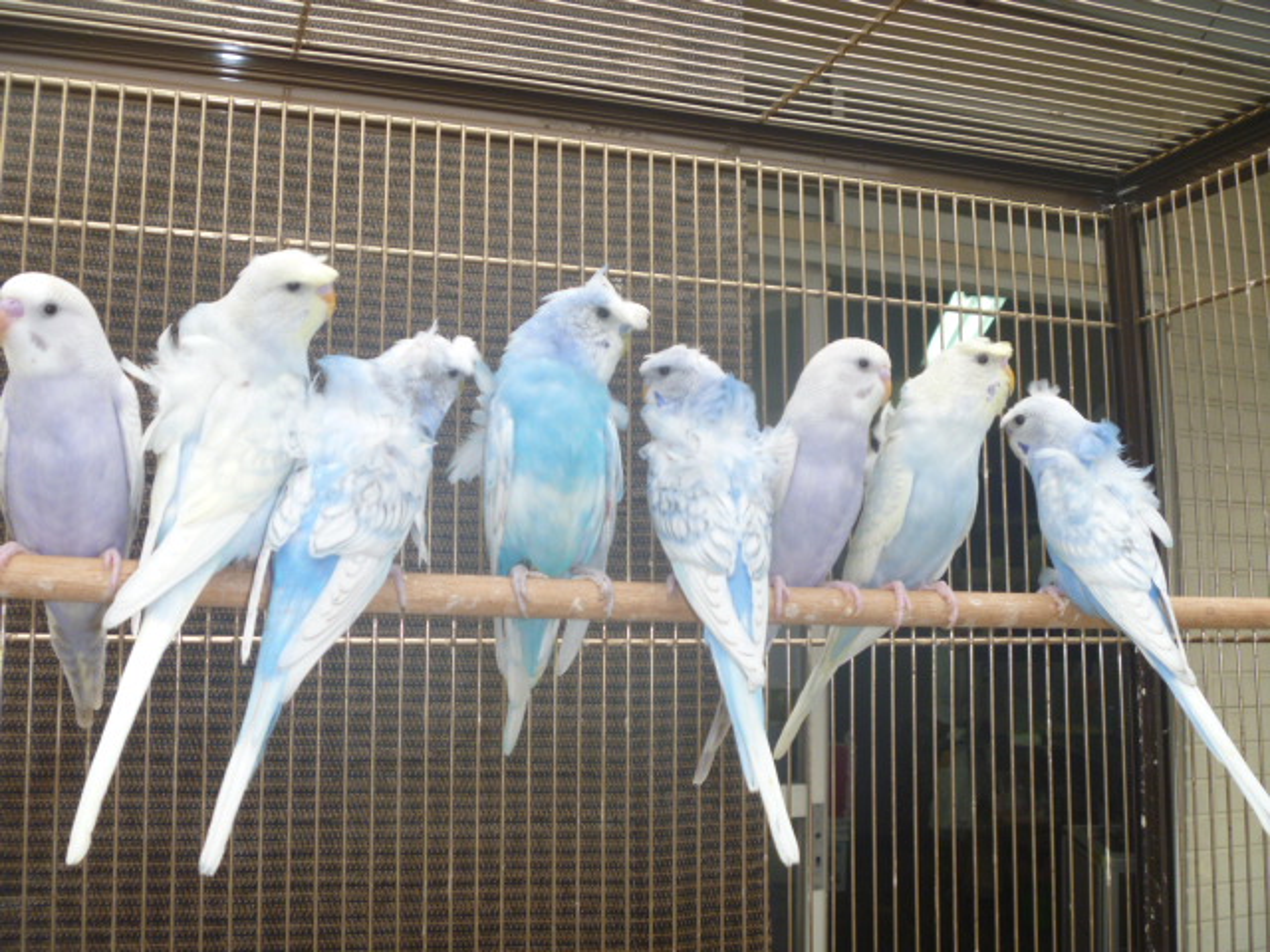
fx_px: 1284
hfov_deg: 52.6
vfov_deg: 40.7
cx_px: 635
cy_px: 476
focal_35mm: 35
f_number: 3.5
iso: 100
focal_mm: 6.3
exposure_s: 1/160
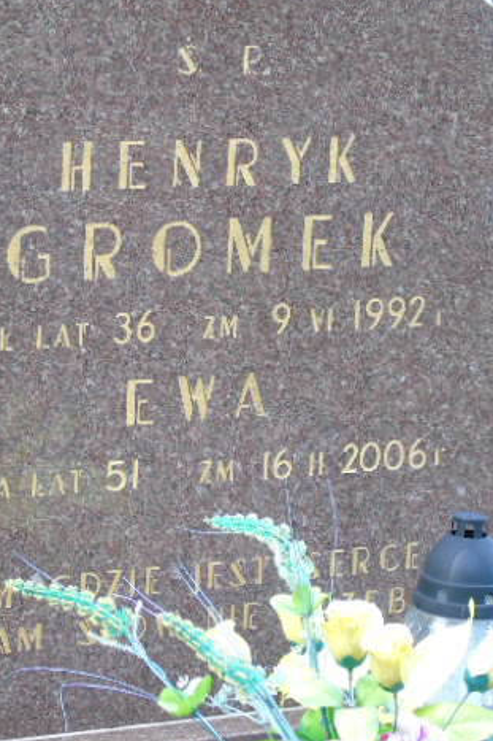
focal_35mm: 154
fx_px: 3166
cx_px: 138
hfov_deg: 8.9
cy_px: 363
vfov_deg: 13.3
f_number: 4.4
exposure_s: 1/60
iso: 200
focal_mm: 19
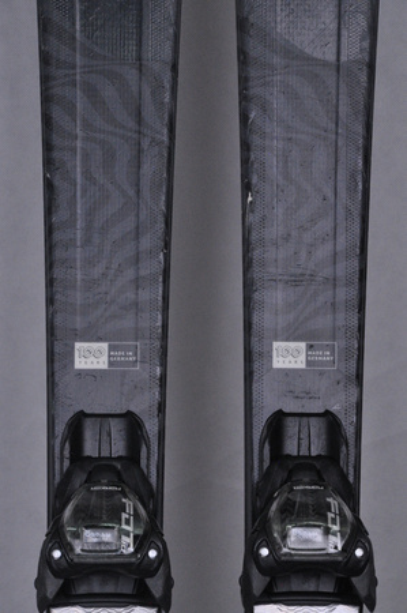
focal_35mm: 158
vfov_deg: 13.1
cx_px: 204
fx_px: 2677
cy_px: 306
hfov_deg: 8.7
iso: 3200
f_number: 11
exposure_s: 1/125
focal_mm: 105
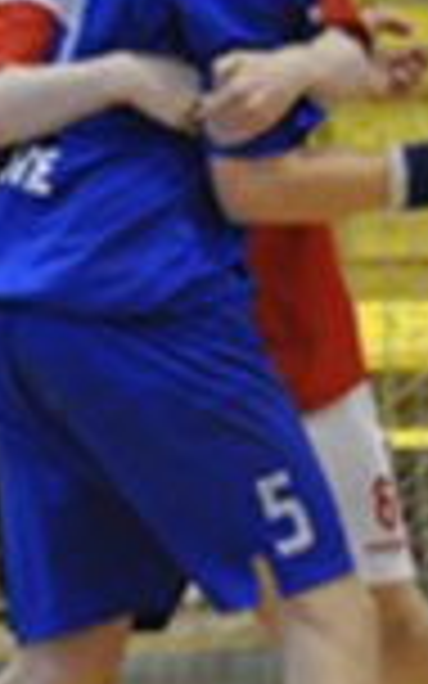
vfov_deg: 4.4
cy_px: 369
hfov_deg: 2.7
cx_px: 658
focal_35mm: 477
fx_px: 8902
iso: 1600
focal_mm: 86
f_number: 2.8
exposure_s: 1/250
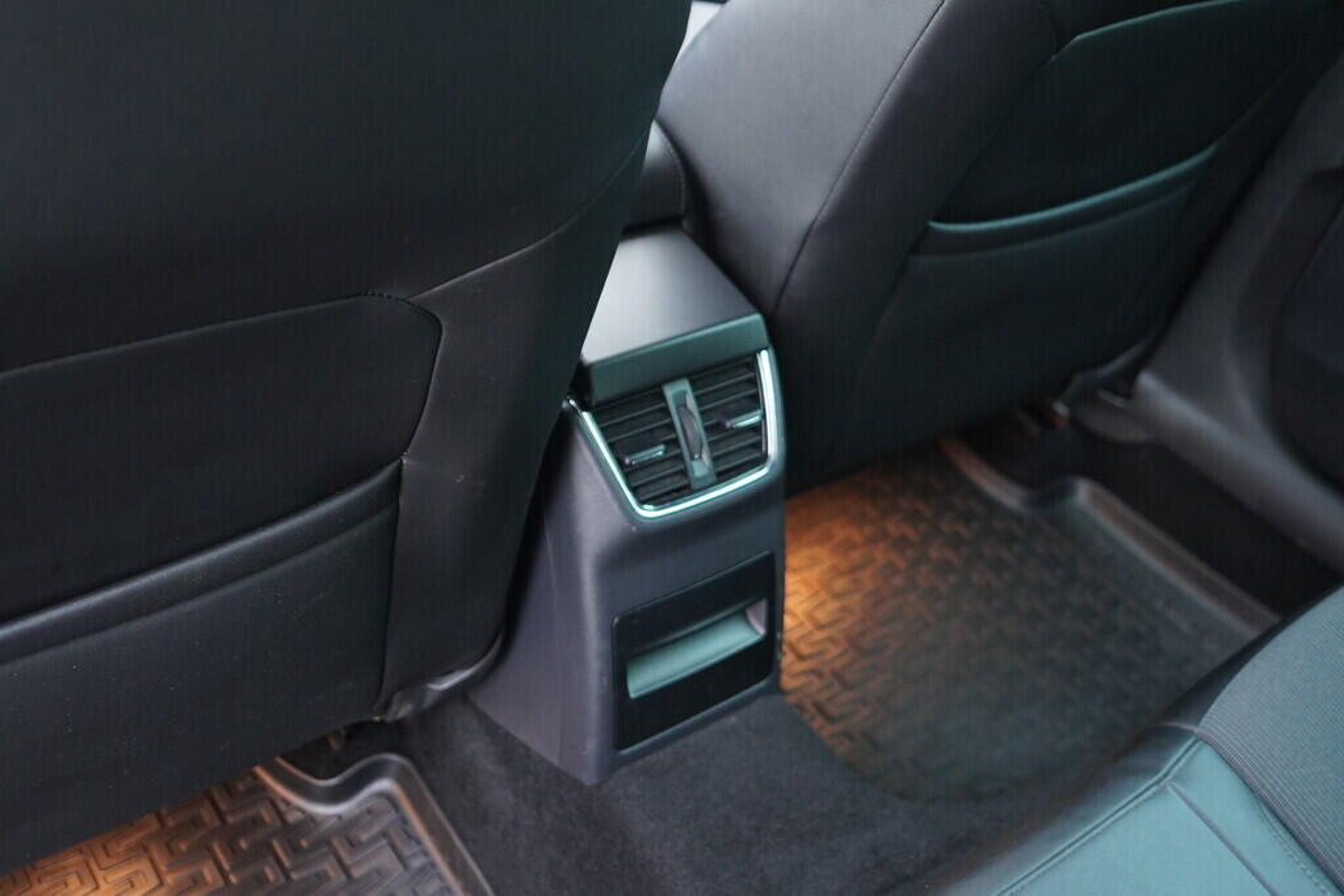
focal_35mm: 36
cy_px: 448
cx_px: 672
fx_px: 1344
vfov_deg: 36.9
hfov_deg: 53.1
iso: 1600
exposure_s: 1/40
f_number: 2.8
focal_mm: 24
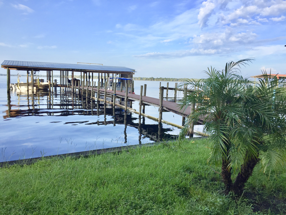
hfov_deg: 61.7
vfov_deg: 48.2
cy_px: 108
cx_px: 143
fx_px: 240
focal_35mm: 29
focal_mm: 4.15
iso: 32
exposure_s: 1/760
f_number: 2.2
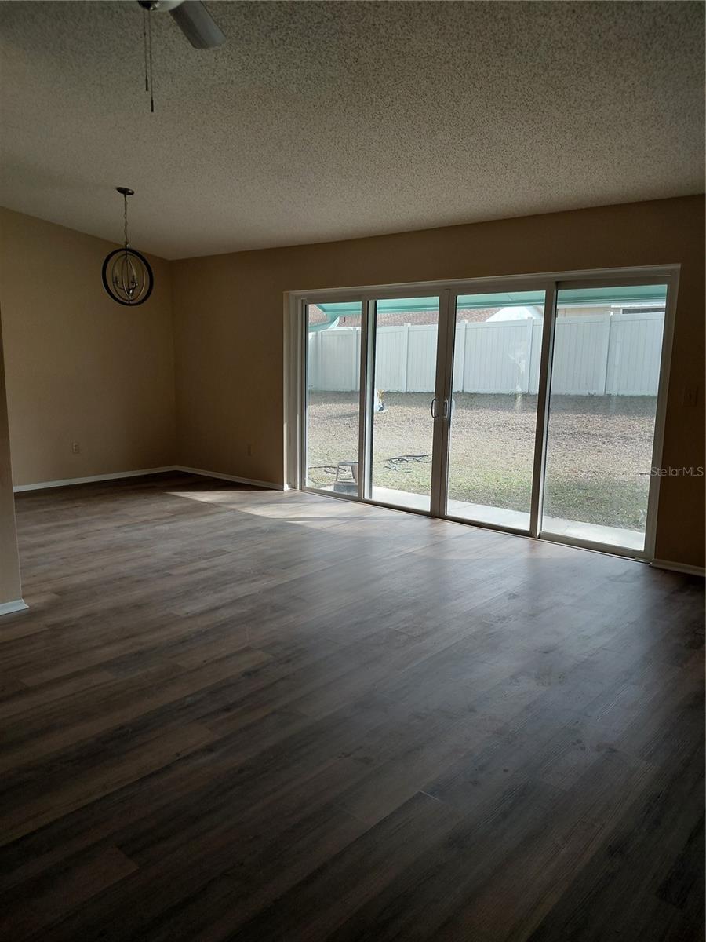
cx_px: 353
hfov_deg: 54.9
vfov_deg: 69.4
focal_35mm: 25
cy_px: 471
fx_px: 680
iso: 50
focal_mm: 4.69
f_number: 1.8
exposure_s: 1/314
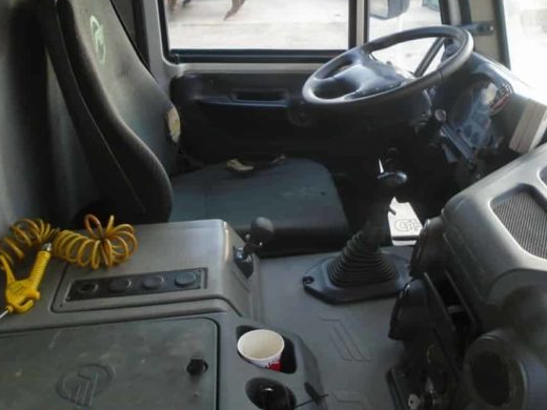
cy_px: 134
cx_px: 361
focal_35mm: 40
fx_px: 632
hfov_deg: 46.1
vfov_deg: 35.6
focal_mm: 4.6
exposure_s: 1/50
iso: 100
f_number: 3.2
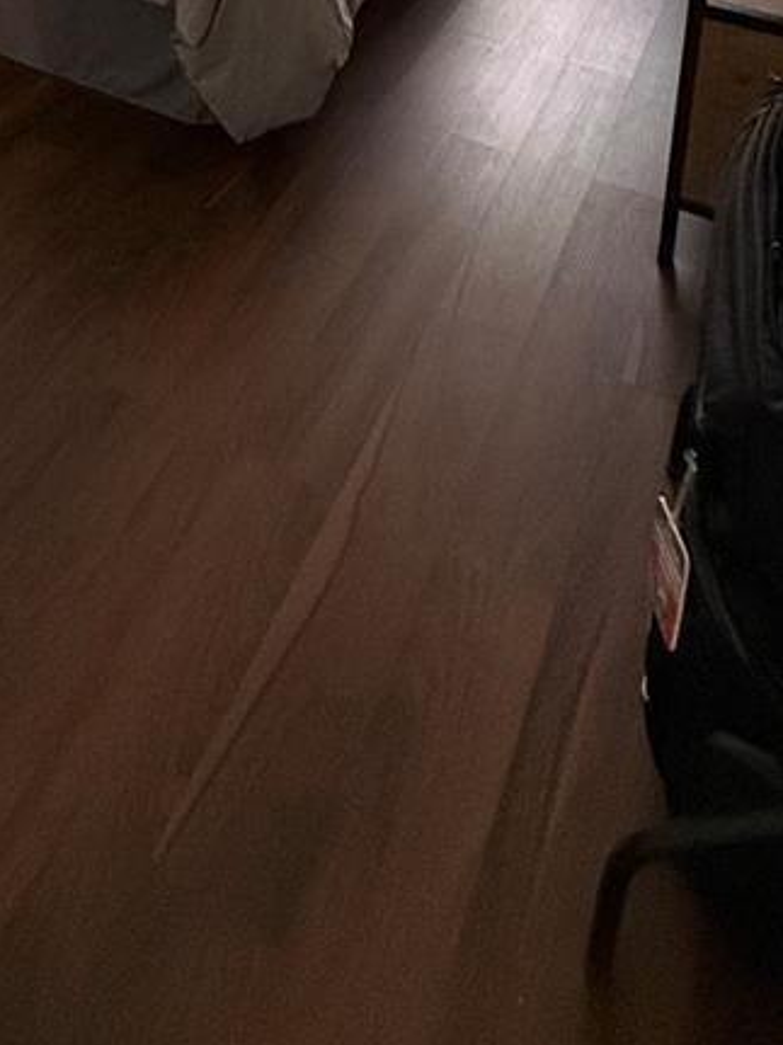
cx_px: 194
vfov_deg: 34.7
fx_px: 1177
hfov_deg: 35.9
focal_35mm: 39
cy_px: -293
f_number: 2.2
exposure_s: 1/60
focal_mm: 2.22
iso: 400
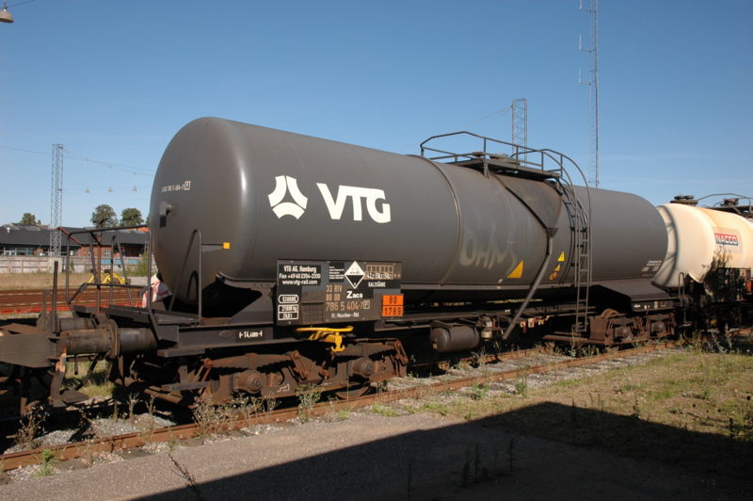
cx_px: 376
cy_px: 250
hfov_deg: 57.3
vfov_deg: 39.9
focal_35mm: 33
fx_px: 690
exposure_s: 1/320
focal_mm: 22
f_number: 9
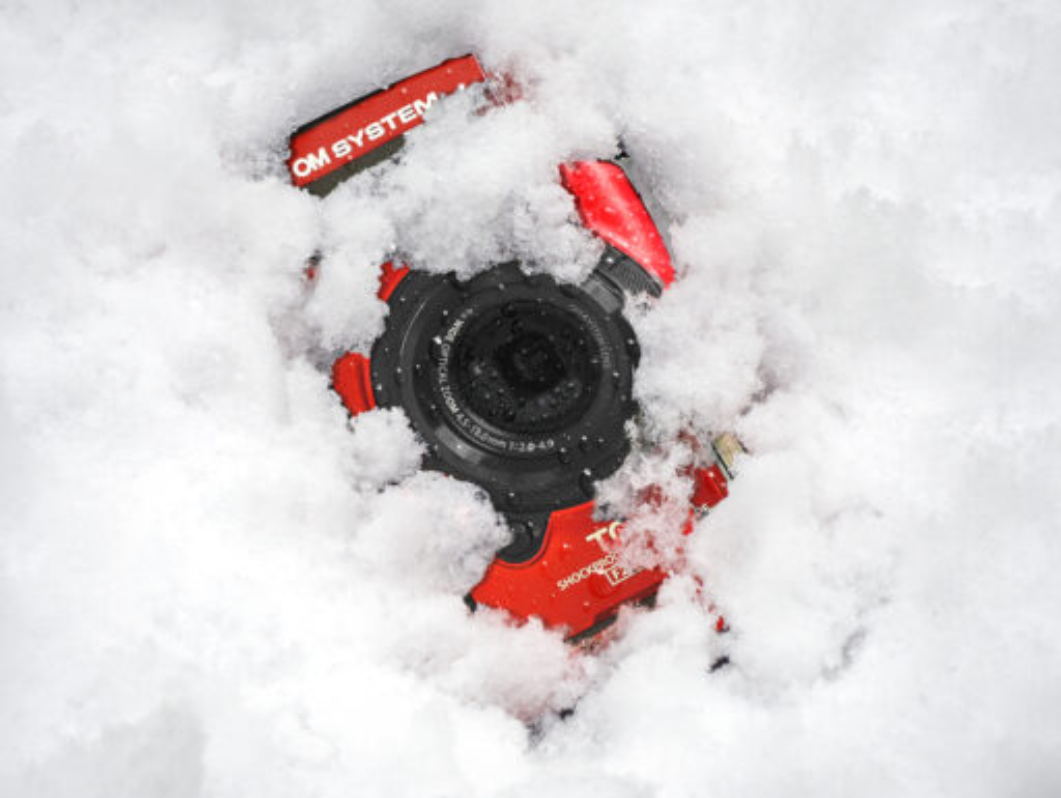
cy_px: 399
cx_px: 530
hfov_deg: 16.1
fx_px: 3743
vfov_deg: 12.2
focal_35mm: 122
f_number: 10
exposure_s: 1/80
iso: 200
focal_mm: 61
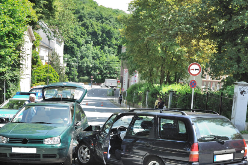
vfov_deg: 22.7
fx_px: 406
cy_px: 125
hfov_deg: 33.9
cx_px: 135
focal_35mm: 59
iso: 400
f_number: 4.5
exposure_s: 1/250
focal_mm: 38
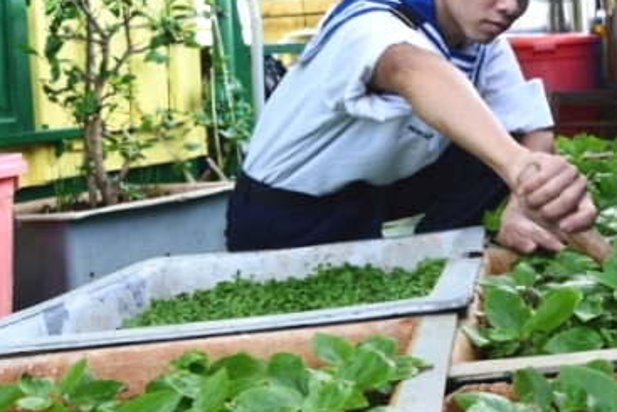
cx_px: 571
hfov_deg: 33.5
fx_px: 960
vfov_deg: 23.9
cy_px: 92
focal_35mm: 56
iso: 320
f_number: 8
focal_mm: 30
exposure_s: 1/125
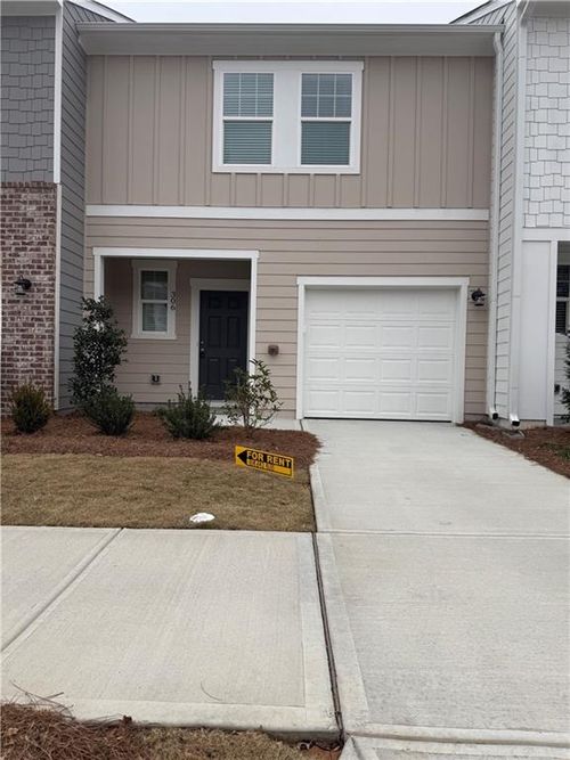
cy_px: 380
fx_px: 527
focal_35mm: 24
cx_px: 285
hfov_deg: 56.8
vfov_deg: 71.6
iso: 80
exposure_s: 1/497
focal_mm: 6.76
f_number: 1.78
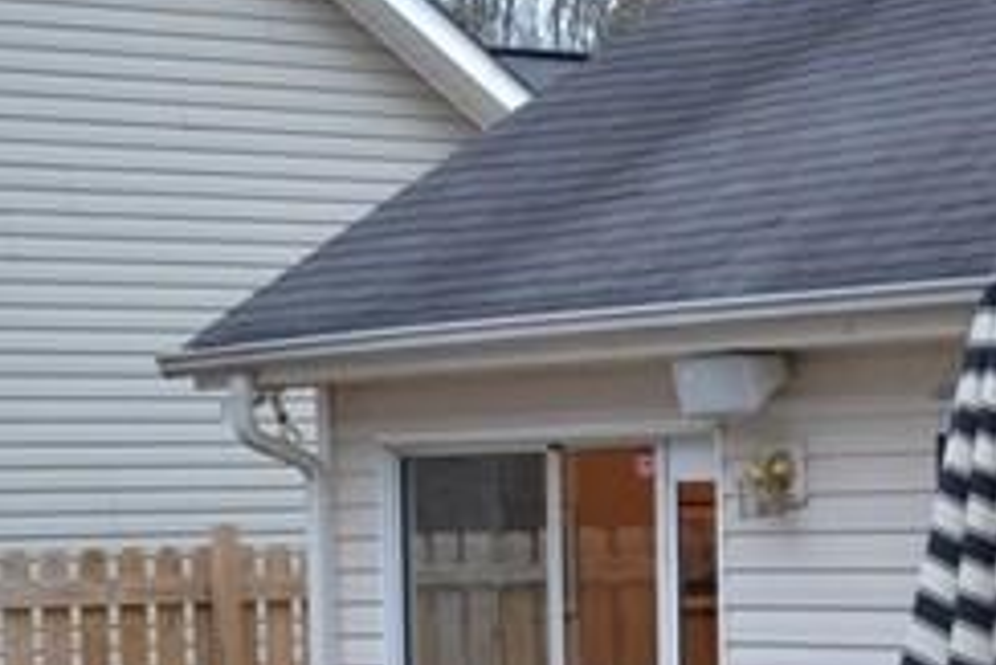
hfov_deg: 15.3
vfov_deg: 10.1
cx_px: 612
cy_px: 810
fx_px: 3709
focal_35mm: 134
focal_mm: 34
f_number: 5
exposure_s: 1/60
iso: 500
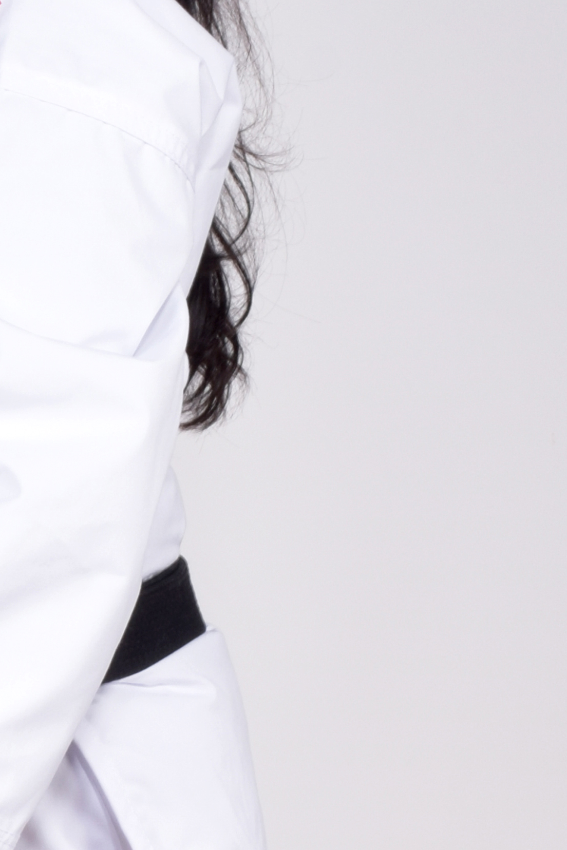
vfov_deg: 12.5
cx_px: -95
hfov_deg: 8.3
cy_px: 708
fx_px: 3851
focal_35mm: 163
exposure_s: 1/125
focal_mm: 30
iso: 100
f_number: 16
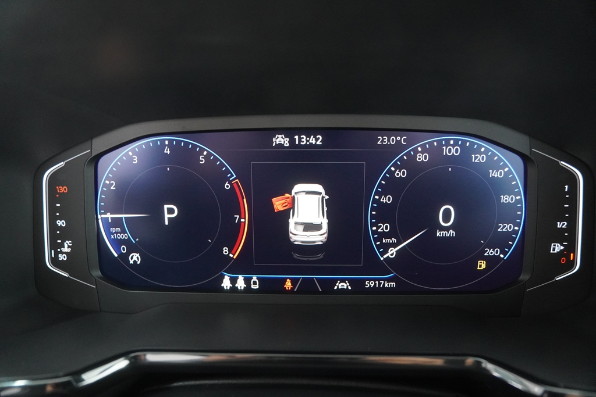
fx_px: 422
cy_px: 198
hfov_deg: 70.4
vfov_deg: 50.4
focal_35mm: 26
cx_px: 298
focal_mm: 17
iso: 3200
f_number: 2.8
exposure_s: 1/60
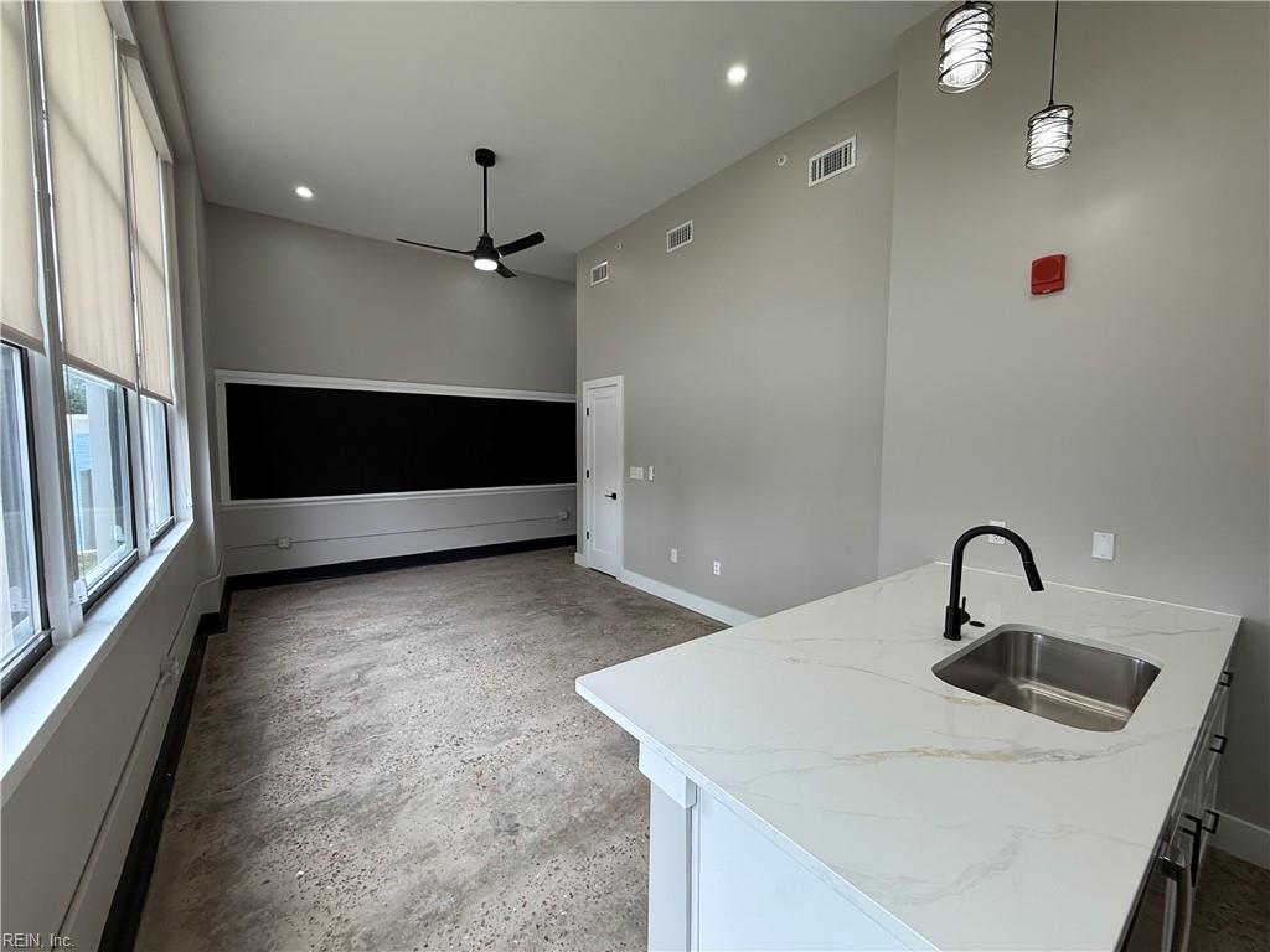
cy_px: 476
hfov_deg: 102.1
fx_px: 514
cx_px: 635
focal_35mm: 14
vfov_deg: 85.7
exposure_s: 1/120
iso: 100
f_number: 2.2
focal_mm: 2.22
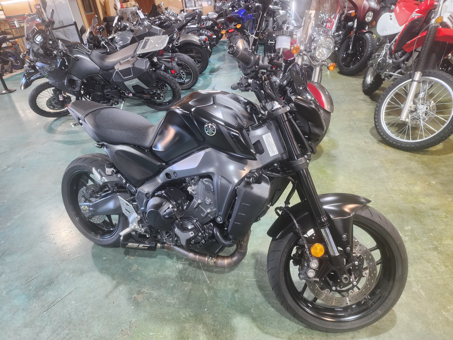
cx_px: 226
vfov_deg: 58.9
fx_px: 301
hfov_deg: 73.9
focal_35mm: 23
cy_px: 170
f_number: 1.8
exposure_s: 1/120
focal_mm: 6.4
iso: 400
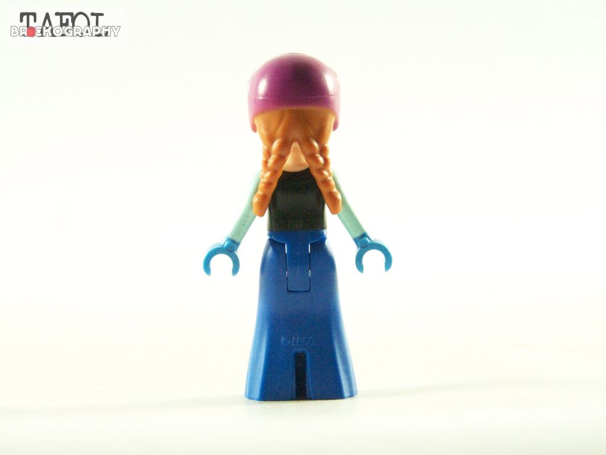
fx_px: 1838
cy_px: 228
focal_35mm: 105
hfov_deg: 18.7
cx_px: 303
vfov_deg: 14.1
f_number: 3.2
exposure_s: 1/60
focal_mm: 17.5
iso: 400
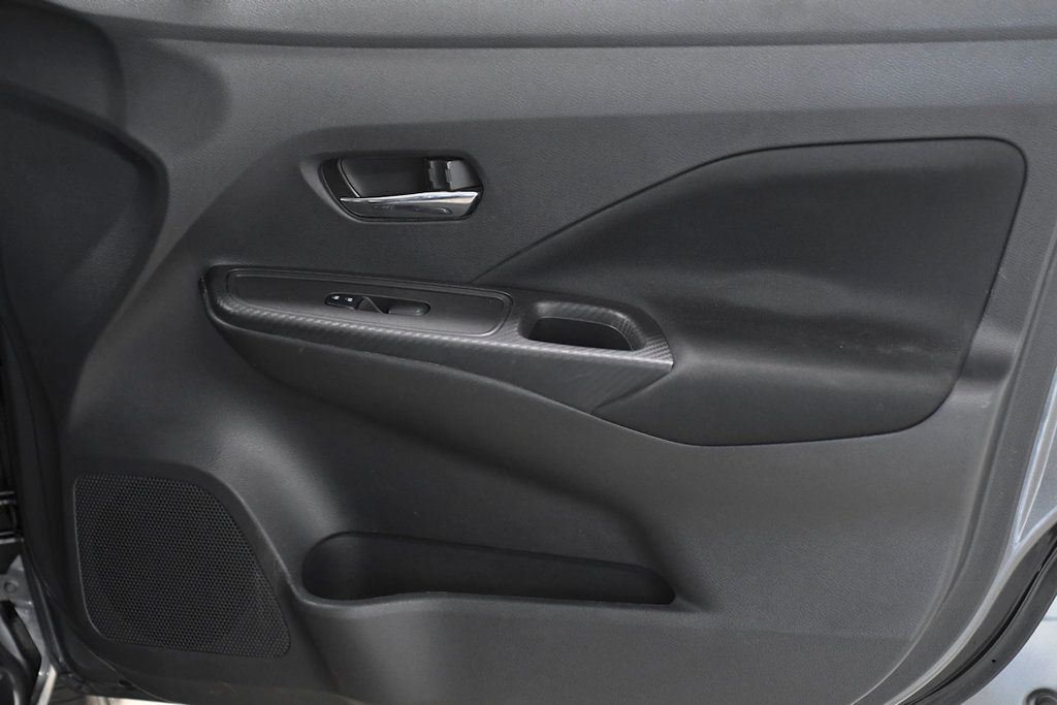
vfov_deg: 17.5
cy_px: 352
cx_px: 528
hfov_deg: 26.0
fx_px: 2290
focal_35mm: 78
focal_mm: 52
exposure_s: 1/400
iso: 2000
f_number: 3.5
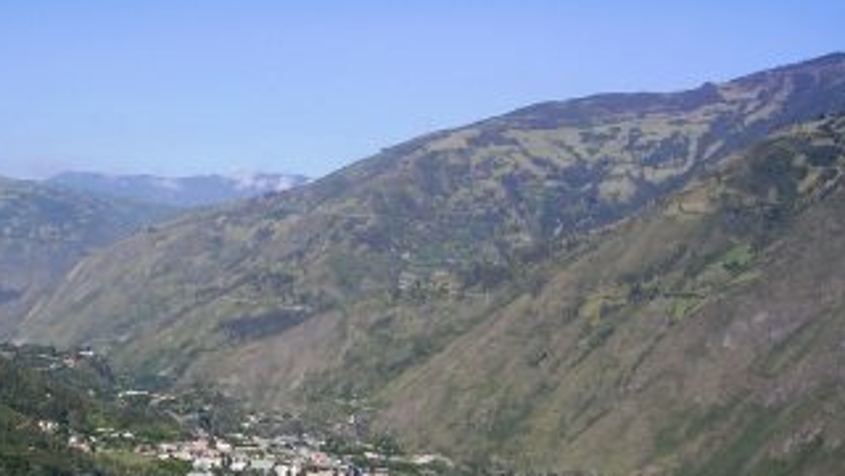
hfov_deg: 35.6
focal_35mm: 58
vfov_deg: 20.3
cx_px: 261
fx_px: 1300
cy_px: 431
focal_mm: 5.8
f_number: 5.6
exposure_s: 1/370
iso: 50
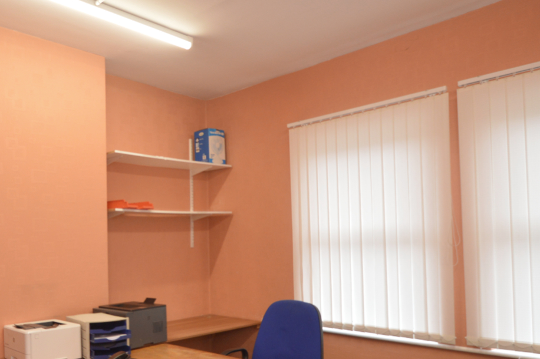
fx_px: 435
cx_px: 148
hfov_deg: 60.8
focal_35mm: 29
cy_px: 222
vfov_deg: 44.6
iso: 400
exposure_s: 1/60
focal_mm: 10
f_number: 4
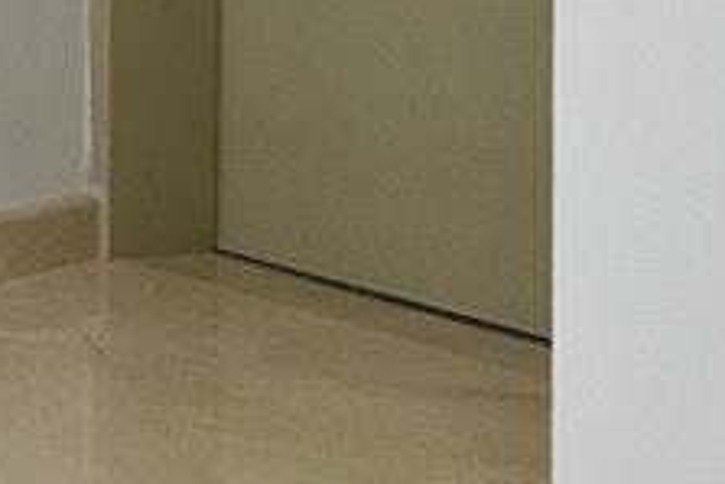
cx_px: -1473
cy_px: -536
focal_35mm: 115
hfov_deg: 11.0
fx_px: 2317
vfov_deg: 10.7
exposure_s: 1/3
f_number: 13
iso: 640
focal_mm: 16
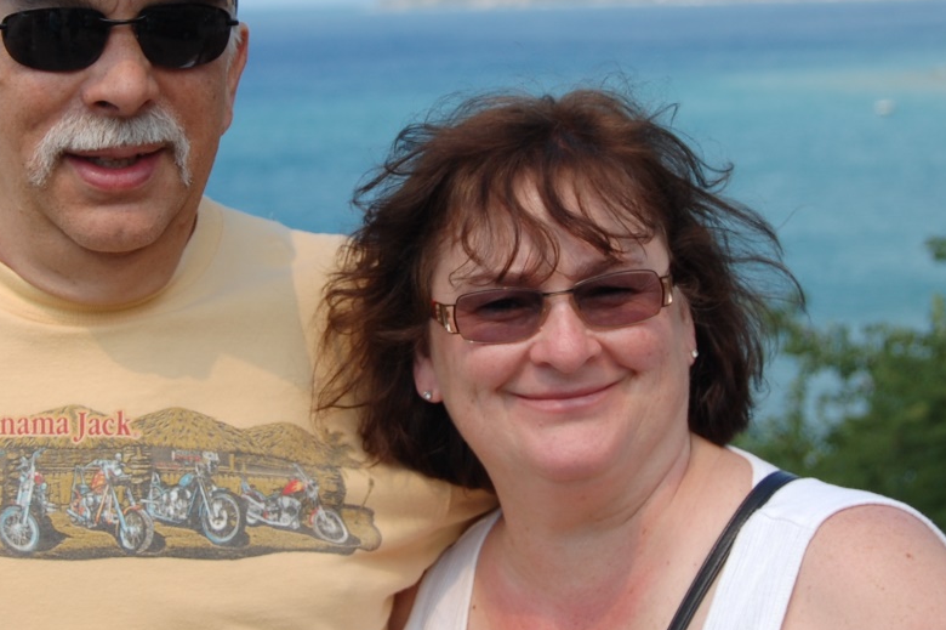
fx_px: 3230
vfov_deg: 11.1
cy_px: 104
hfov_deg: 16.6
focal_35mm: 123
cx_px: 380
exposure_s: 1/800
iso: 200
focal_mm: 40
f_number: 5
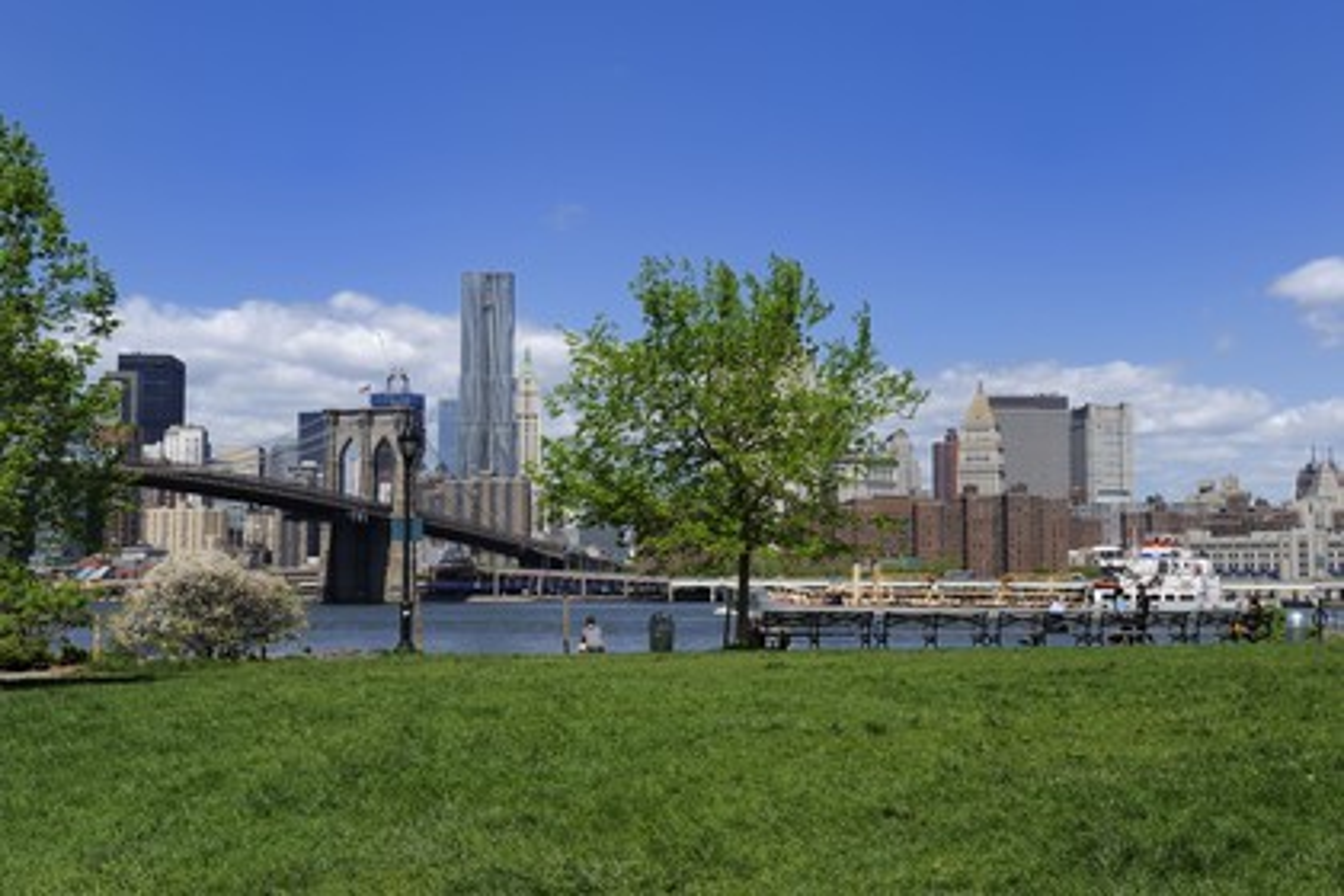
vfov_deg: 28.1
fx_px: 1792
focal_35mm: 48
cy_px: 448
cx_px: 672
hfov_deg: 41.1
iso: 200
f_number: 13
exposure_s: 1/200
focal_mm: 48
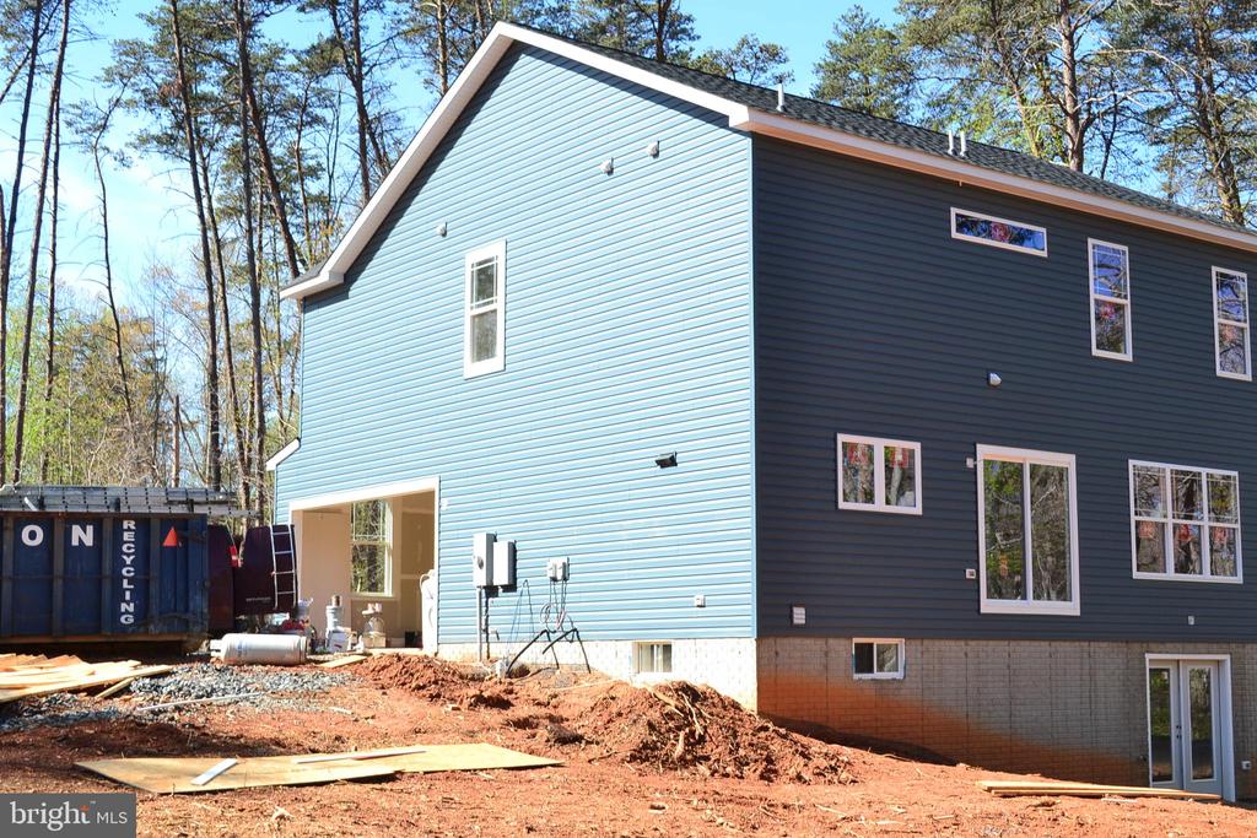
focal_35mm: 48
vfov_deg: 28.1
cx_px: 628
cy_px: 419
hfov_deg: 41.1
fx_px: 1676
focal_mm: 32
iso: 400
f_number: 10
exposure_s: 1/200
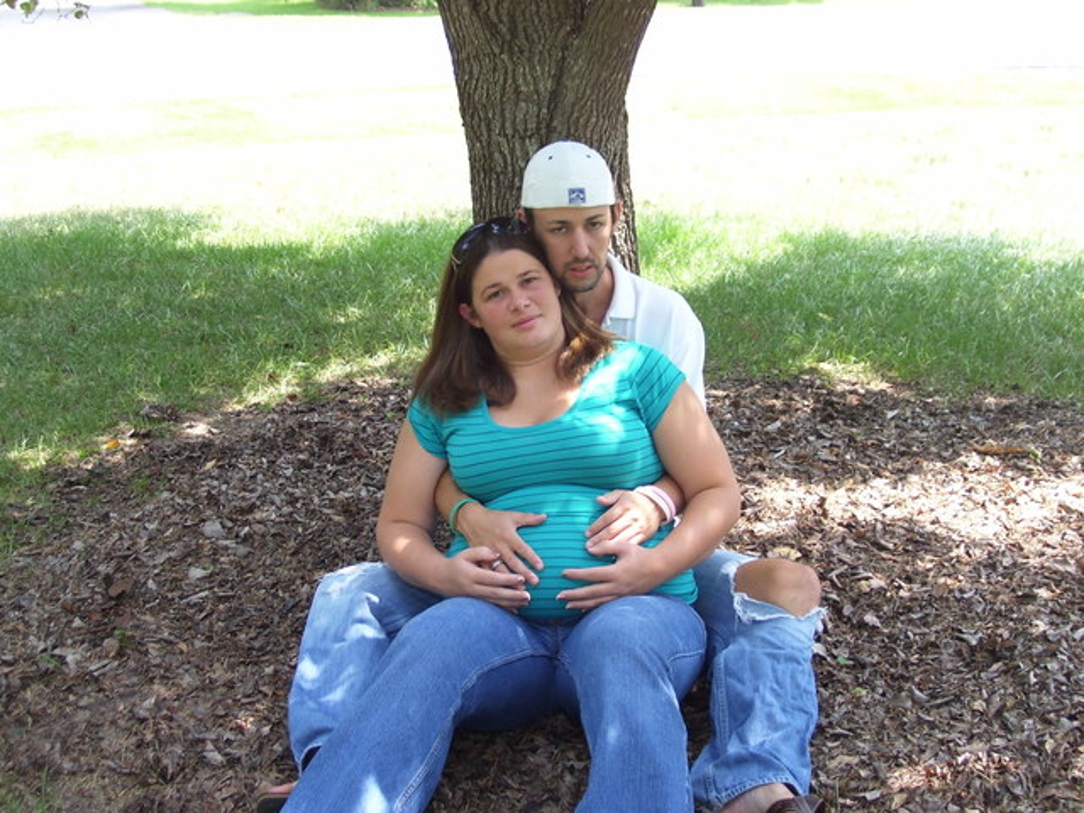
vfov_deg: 26.1
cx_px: 542
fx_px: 1754
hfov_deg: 34.3
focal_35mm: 56
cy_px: 406
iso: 80
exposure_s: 1/90
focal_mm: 9.4
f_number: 3.4
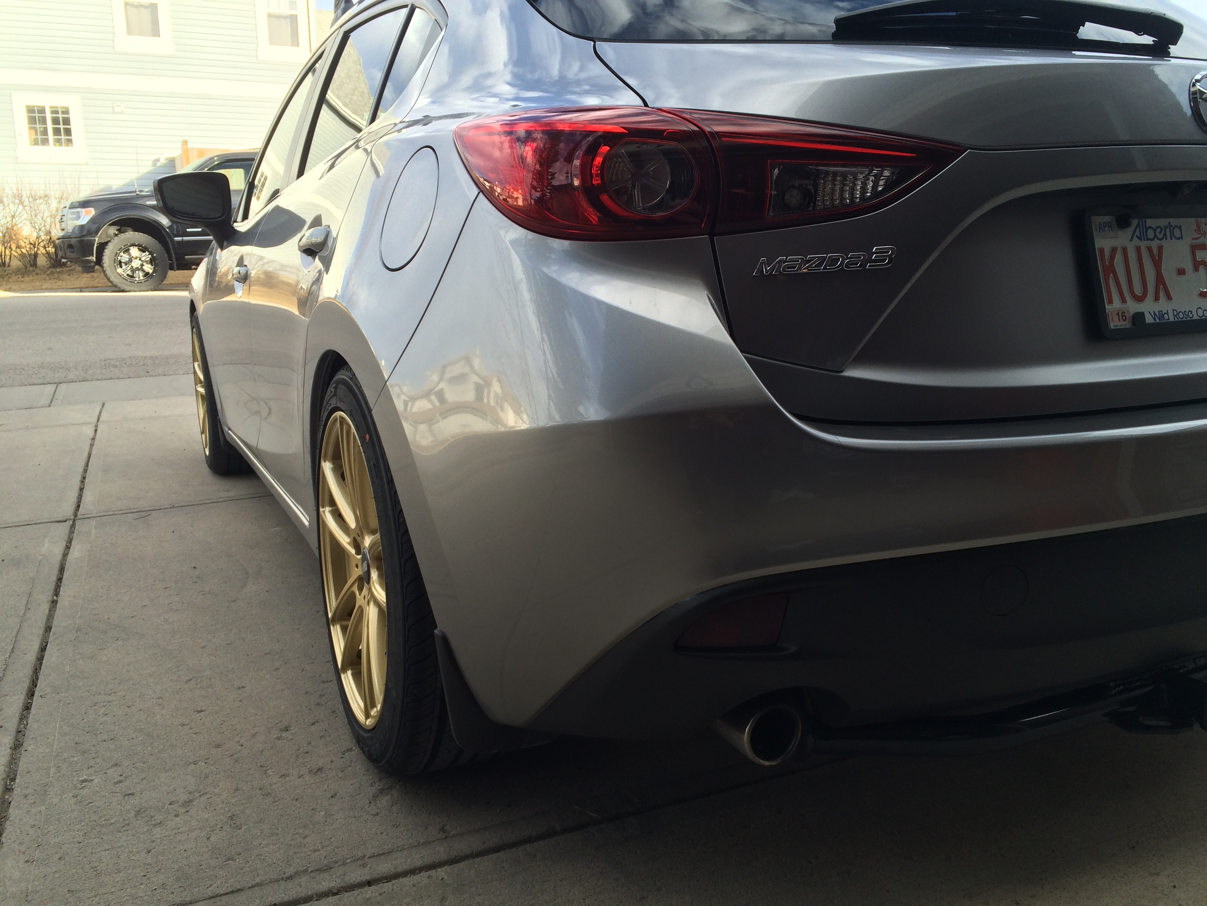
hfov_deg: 61.7
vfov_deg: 48.2
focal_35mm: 29
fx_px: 1011
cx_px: 604
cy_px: 453
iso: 32
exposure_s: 1/376
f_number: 2.2
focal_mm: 4.15
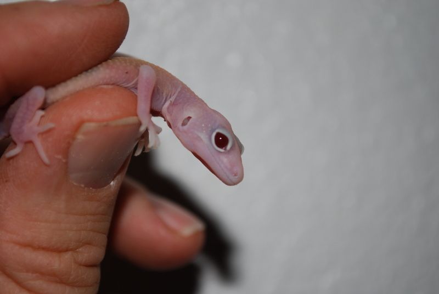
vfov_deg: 16.6
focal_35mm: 82
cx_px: 220
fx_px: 1008
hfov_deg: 24.6
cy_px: 147
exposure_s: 1/60
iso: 200
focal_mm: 55
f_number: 5.6
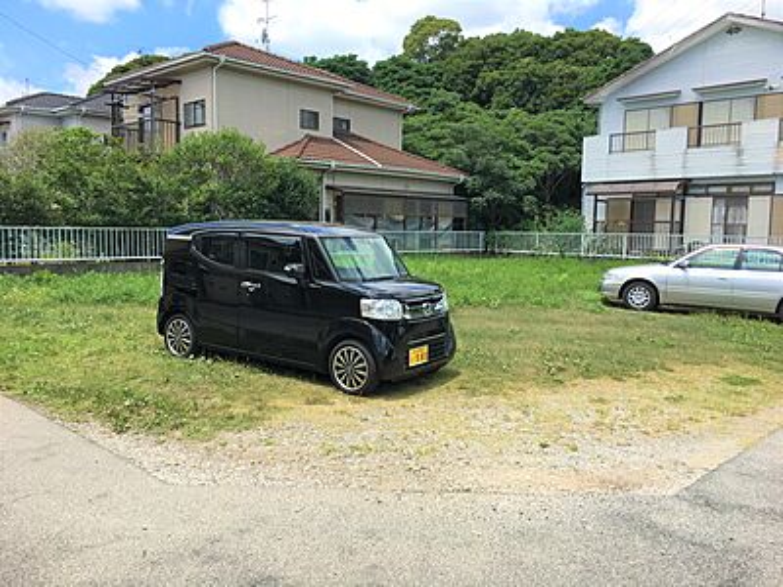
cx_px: 392
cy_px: 294
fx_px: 656
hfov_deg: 61.7
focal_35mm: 29
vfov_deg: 48.2
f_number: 2.2
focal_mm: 4.15
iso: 25
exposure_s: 1/905
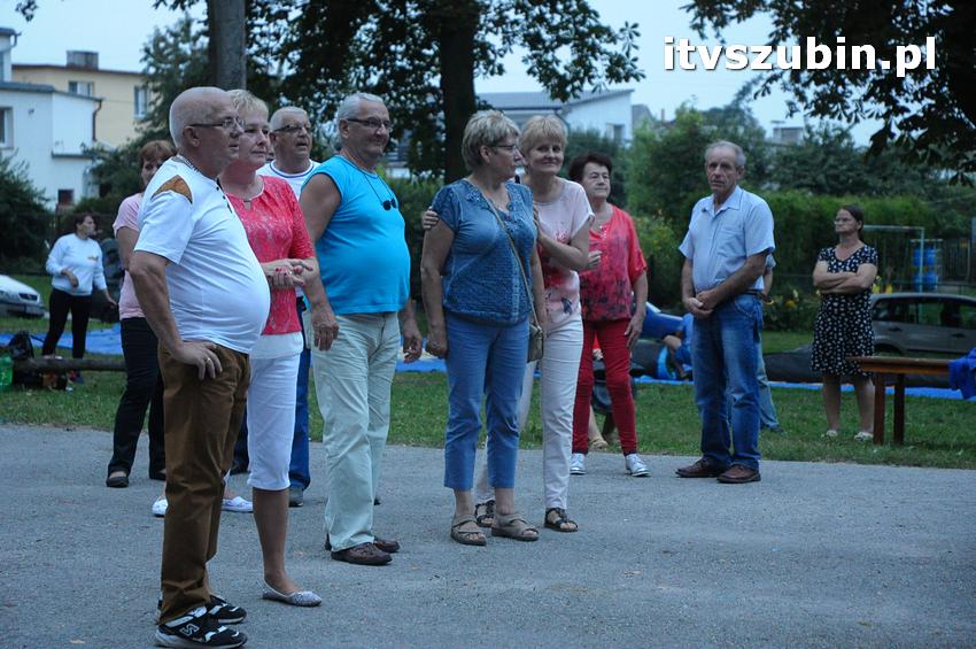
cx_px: 488
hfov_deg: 21.9
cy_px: 324
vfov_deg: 14.7
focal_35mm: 93
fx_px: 2519
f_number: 4.5
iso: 2500
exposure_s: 1/80
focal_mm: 62
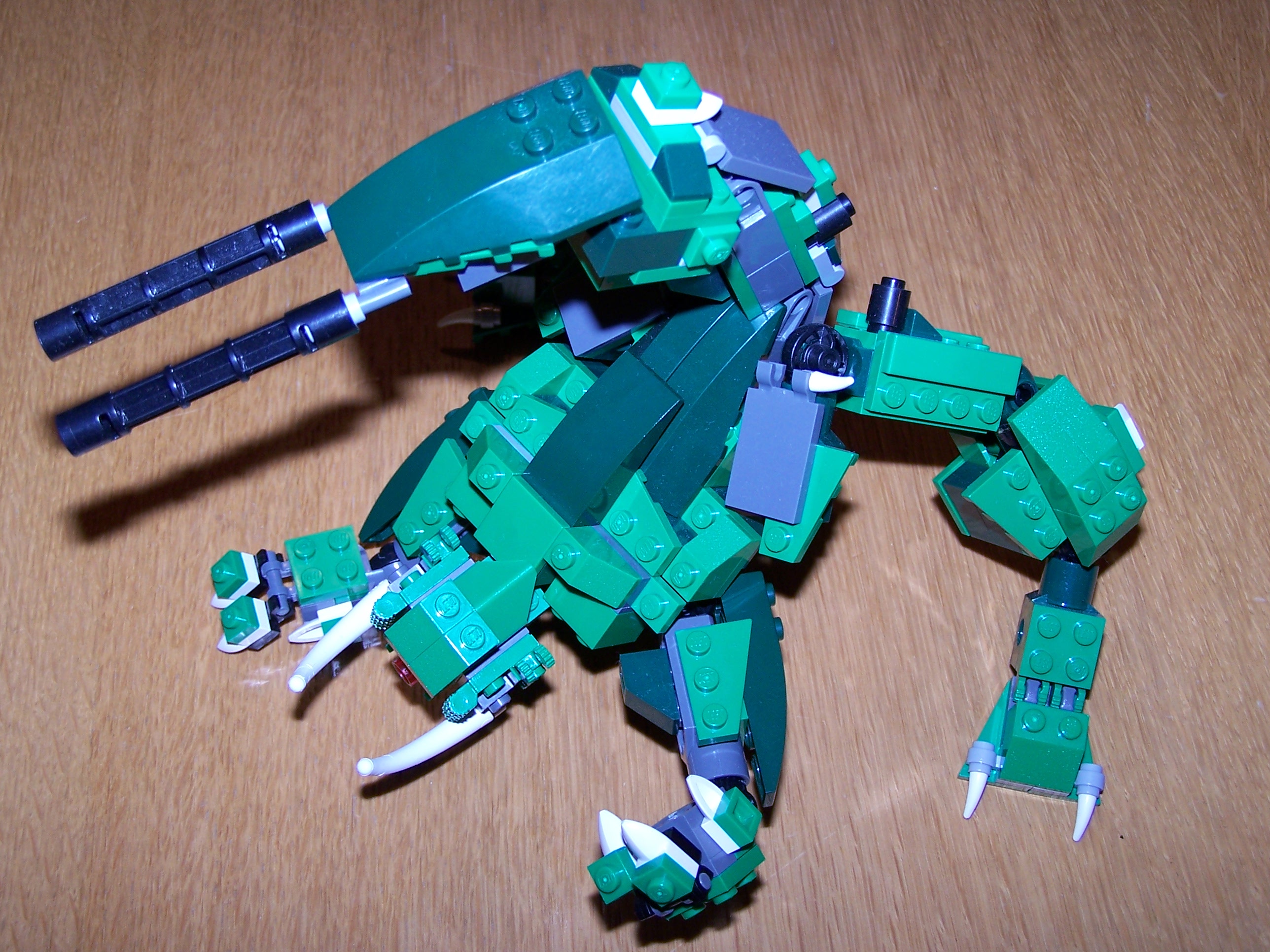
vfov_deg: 28.6
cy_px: 476
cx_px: 635
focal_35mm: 51
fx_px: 1871
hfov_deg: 37.5
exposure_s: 1/60
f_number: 3
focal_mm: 8.5
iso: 80
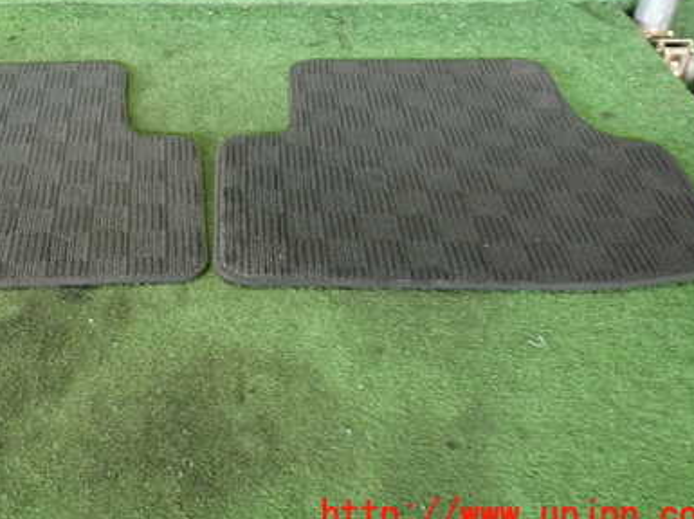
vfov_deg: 36.0
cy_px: 133
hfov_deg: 46.5
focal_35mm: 39
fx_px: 781
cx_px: 187
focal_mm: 4.5
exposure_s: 1/30
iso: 320
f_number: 2
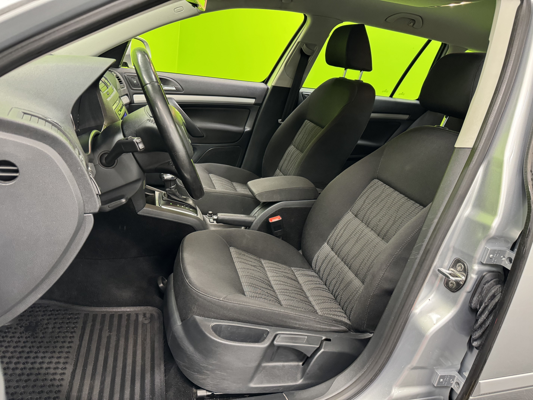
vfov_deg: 56.8
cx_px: 266
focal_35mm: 24
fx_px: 370
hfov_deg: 71.6
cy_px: 200
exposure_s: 1/50
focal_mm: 6.76
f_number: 1.78
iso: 500
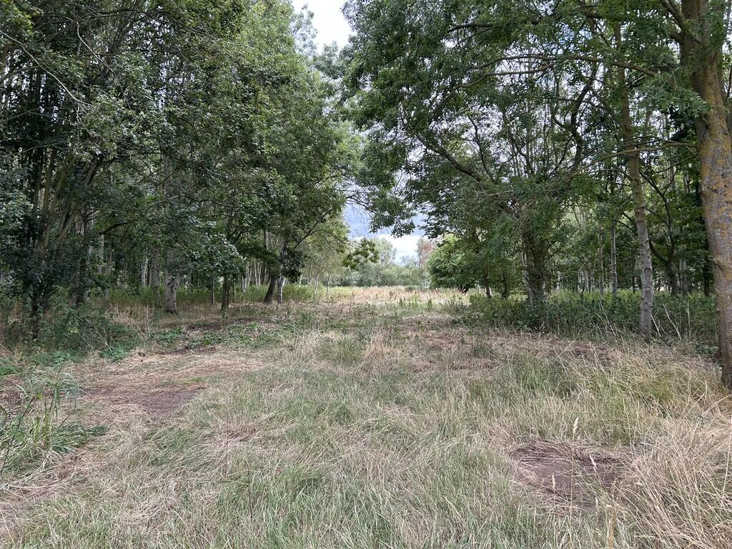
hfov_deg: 67.3
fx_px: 550
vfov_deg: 53.1
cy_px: 274
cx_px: 366
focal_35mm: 26
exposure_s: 1/383
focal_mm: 5.7
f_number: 1.5
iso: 50
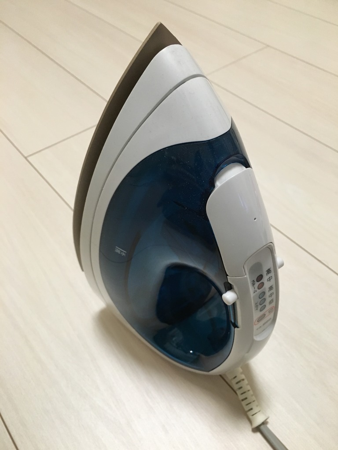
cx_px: 169
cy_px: 225
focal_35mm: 29
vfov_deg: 61.7
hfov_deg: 48.2
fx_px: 378
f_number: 2.2
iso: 160
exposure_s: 1/30
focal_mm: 4.15
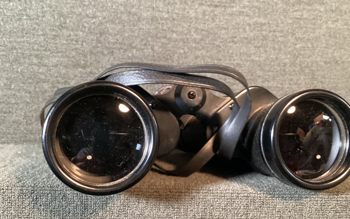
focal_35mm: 40
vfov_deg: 31.9
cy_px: 128
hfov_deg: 49.3
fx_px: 382
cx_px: 177
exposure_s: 1/30
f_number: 2.4
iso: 500
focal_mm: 3.3
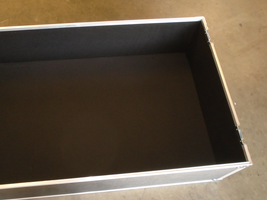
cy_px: 98
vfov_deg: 37.7
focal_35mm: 38
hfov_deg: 48.6
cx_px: 104
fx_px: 293
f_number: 3.5
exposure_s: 1/40
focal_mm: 5.5
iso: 250
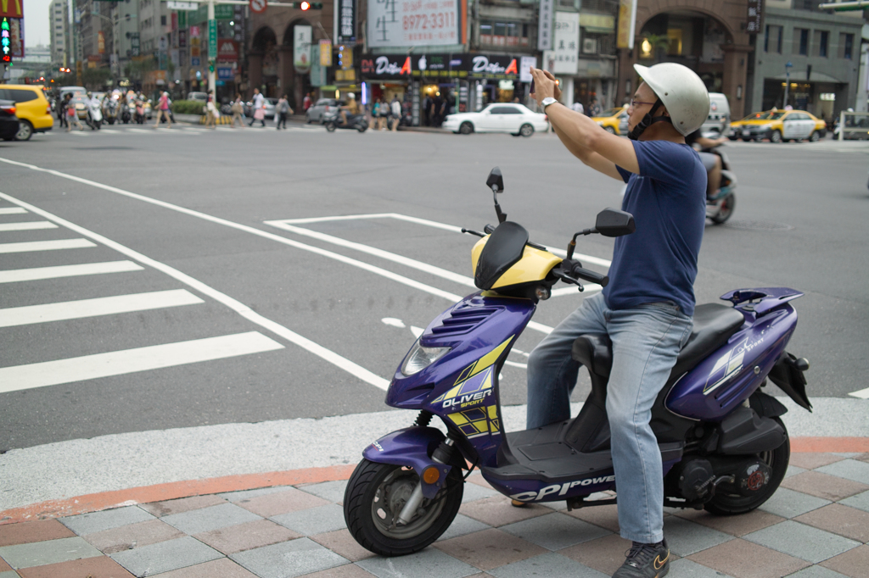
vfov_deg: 32.6
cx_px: 434
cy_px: 289
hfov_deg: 47.4
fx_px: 989
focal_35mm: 41
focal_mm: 24.2
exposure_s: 1/80
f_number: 2.8
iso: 100
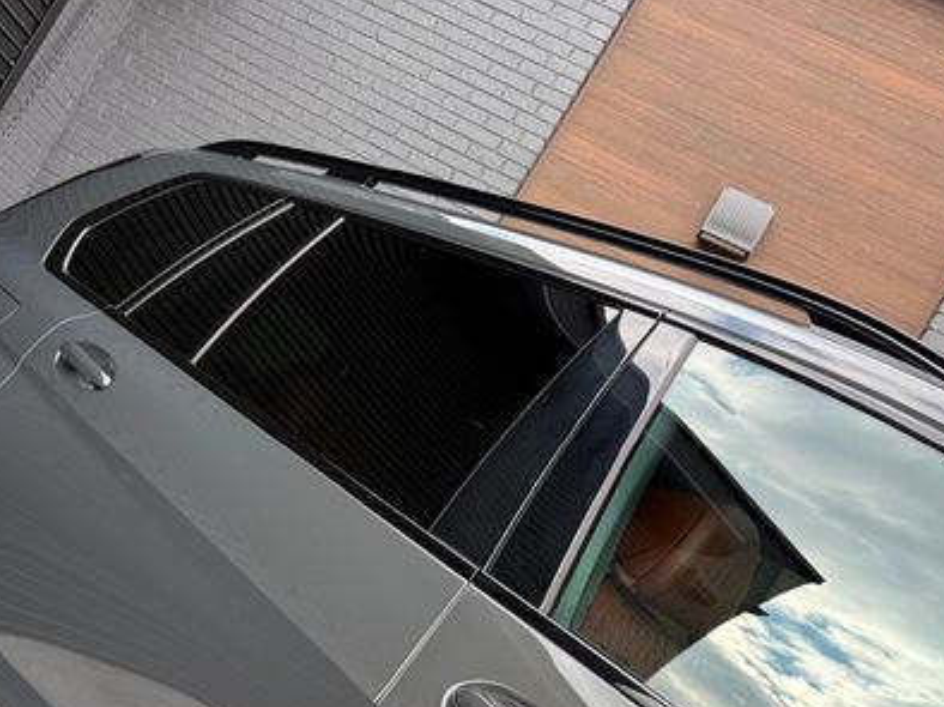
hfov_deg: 46.8
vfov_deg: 36.4
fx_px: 1063
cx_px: 288
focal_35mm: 39
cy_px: 470
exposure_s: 1/593
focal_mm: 6.76
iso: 100
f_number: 1.78
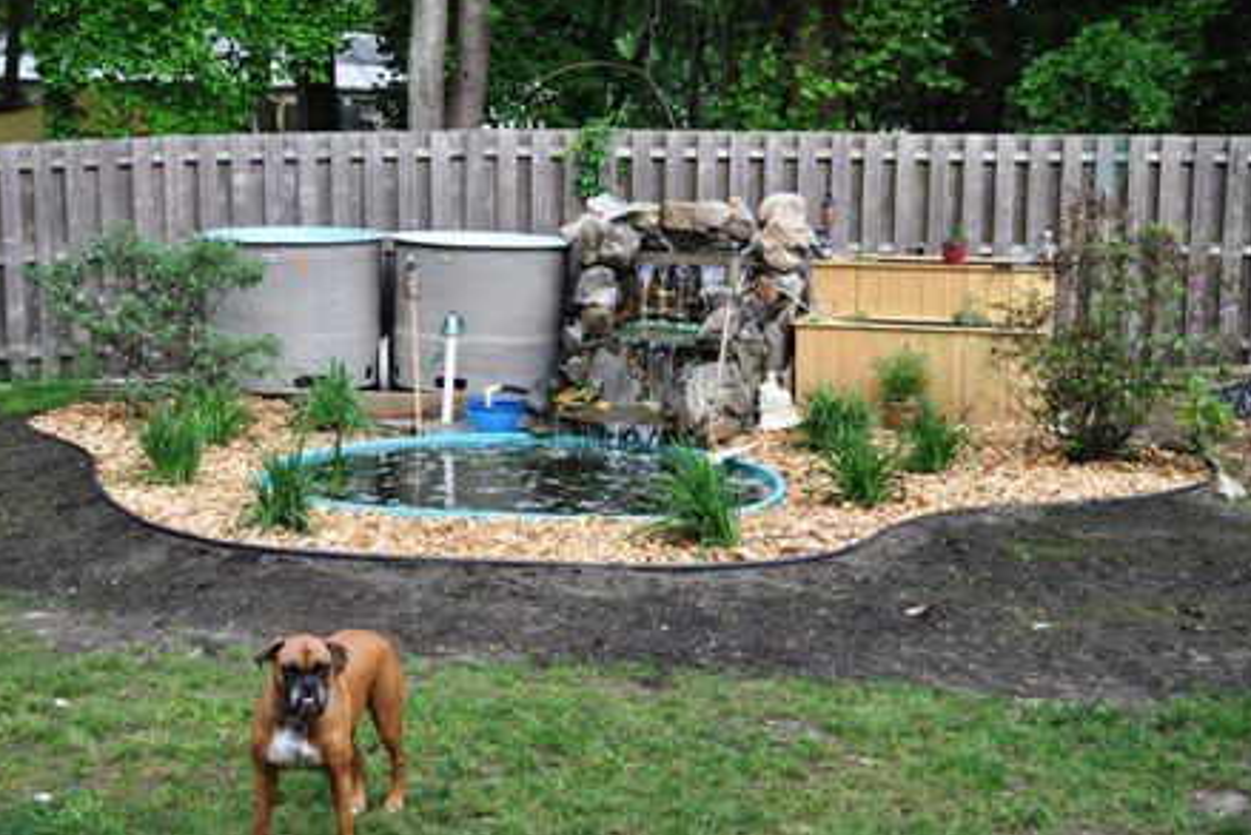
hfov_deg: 38.2
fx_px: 1807
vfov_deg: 26.0
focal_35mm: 52
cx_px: 627
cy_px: 416
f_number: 5.6
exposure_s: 1/125
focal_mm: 34
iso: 250
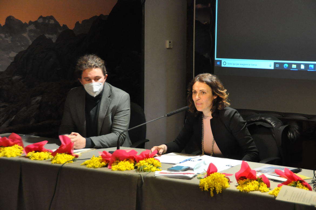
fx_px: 684
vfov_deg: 17.4
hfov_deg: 26.0
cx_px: 158
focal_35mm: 78
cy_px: 105
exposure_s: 1/60
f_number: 4.8
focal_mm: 52
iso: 2500
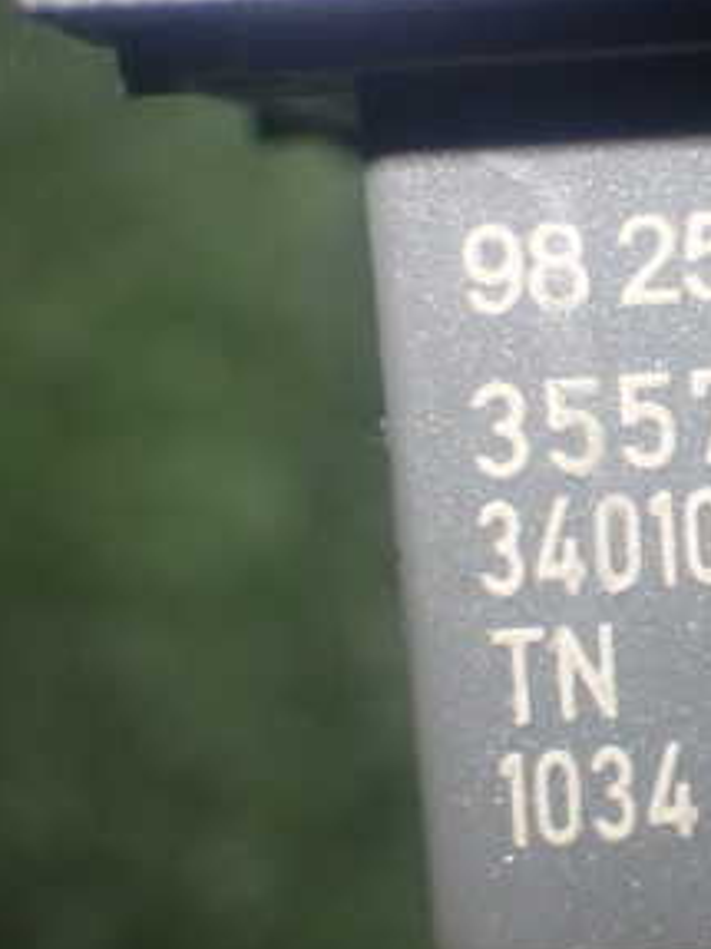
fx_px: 3097
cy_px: 440
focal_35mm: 113
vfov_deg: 17.4
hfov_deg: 12.7
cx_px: 923
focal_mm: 9.65
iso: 250
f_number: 3.3
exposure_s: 1/50
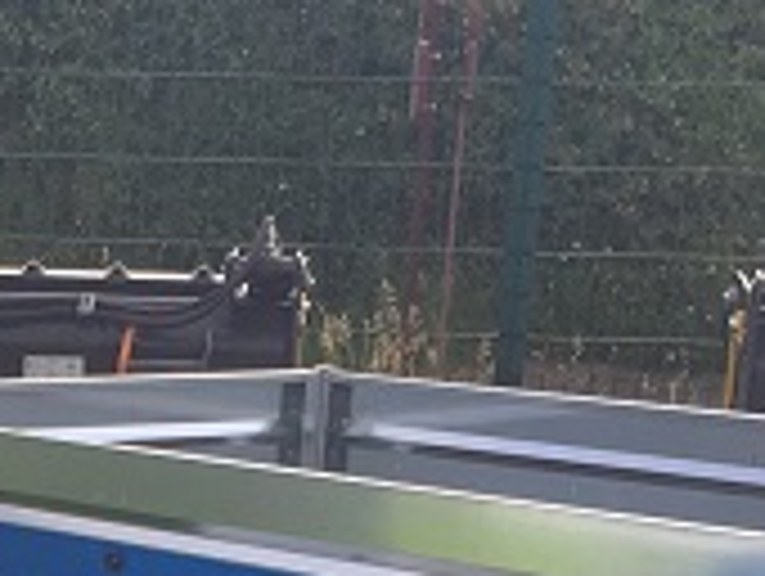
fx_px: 3585
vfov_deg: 8.8
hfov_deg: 11.5
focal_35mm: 162
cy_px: 1026
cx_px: -486
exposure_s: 1/582
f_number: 2.2
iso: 25
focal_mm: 4.15
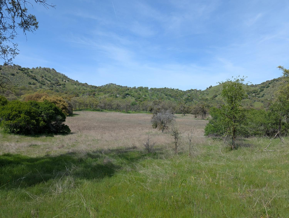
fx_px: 201
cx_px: 144
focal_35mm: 24
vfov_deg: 56.9
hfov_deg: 71.5
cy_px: 109
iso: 48
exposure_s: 1/2309
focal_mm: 6.81
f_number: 1.85
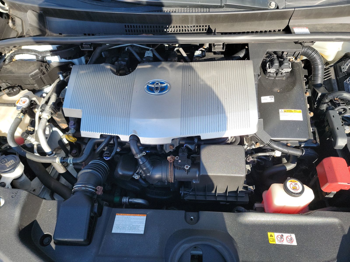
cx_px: 175
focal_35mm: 24
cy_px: 131
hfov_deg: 71.6
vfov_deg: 56.8
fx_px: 243
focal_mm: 6.7
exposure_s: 1/187
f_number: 1.8
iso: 50
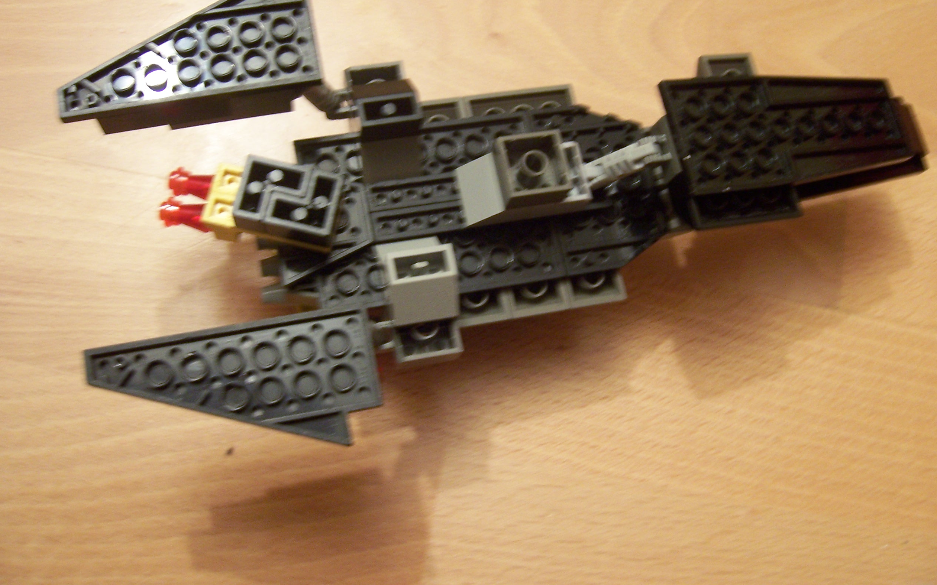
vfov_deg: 32.7
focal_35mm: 39
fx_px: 996
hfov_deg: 50.4
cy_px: 243
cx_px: 478
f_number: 2.8
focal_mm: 6.2
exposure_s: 1/10
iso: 160
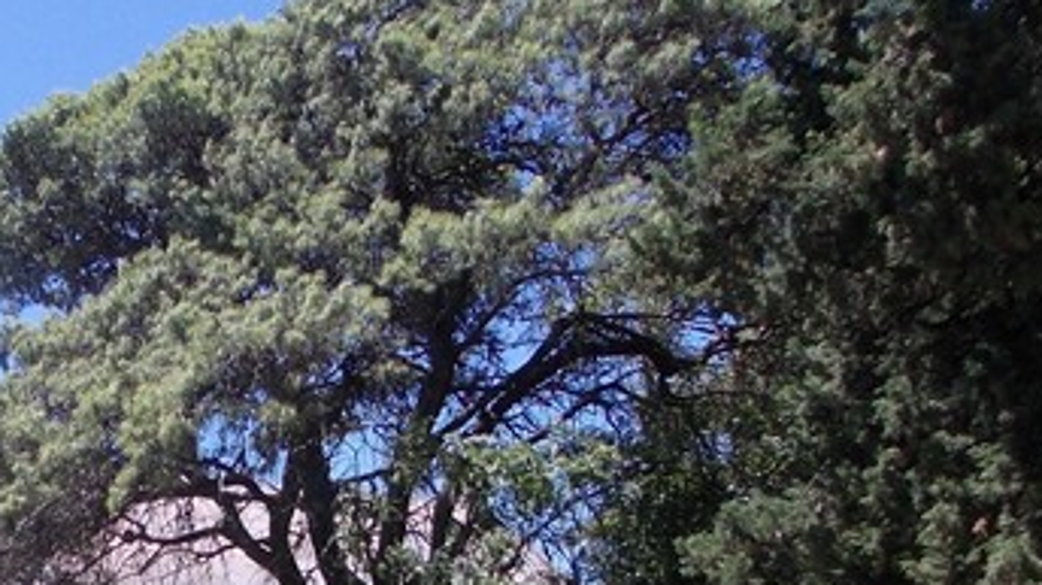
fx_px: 1878
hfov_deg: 29.9
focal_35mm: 68
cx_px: 136
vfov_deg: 16.9
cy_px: 718
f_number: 5.4
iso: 80
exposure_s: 1/250
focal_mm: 4
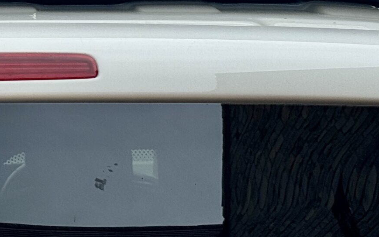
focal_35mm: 150
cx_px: -99
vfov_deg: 8.6
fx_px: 1550
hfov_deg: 13.5
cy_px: -108
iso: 64
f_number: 1.78
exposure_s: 1/1524
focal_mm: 6.76
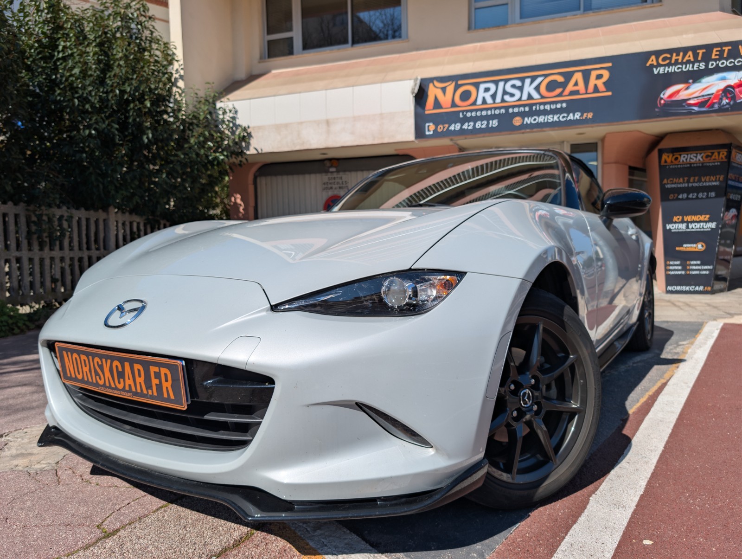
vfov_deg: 56.9
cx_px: 371
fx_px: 515
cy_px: 280
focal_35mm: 24
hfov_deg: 71.5
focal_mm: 6.9
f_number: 1.68
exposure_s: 1/1650
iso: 19
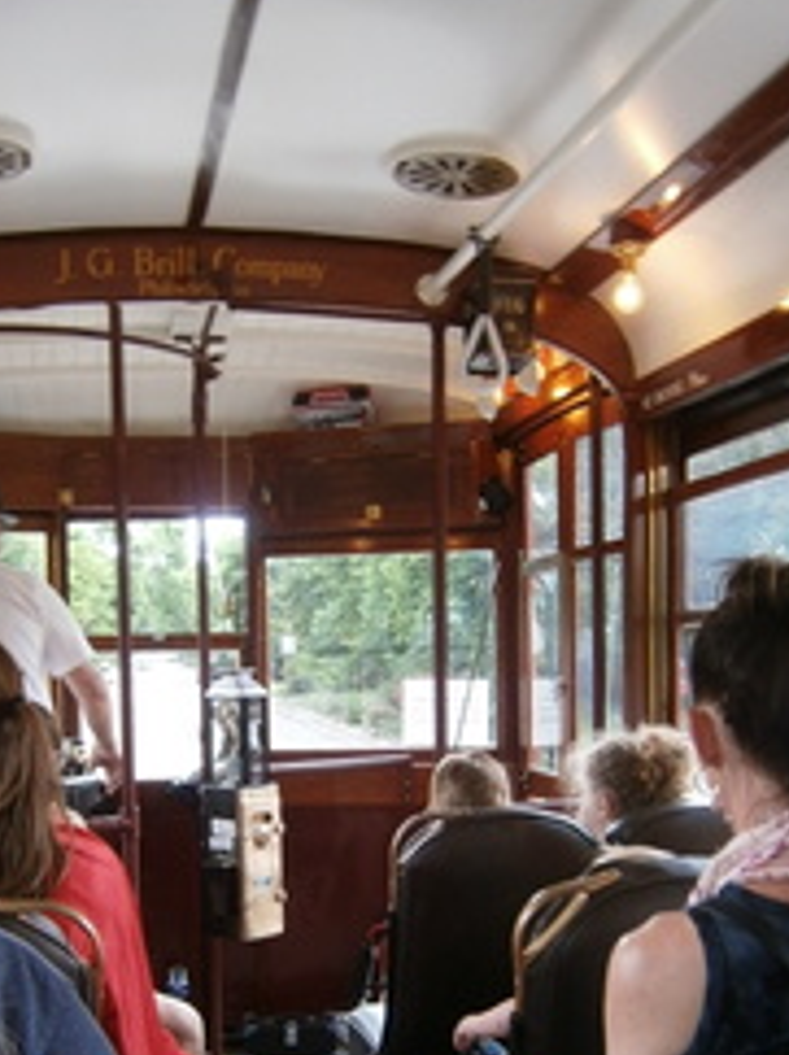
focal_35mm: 43
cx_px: 305
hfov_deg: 33.4
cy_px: 737
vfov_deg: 43.0
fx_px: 1309
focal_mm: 4.7
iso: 125
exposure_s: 1/20
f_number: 2.8
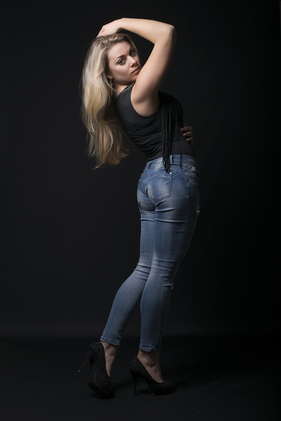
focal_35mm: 52
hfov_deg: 25.8
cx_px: 140
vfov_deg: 37.8
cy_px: 210
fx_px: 615
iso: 100
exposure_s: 1/200
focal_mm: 35
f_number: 13
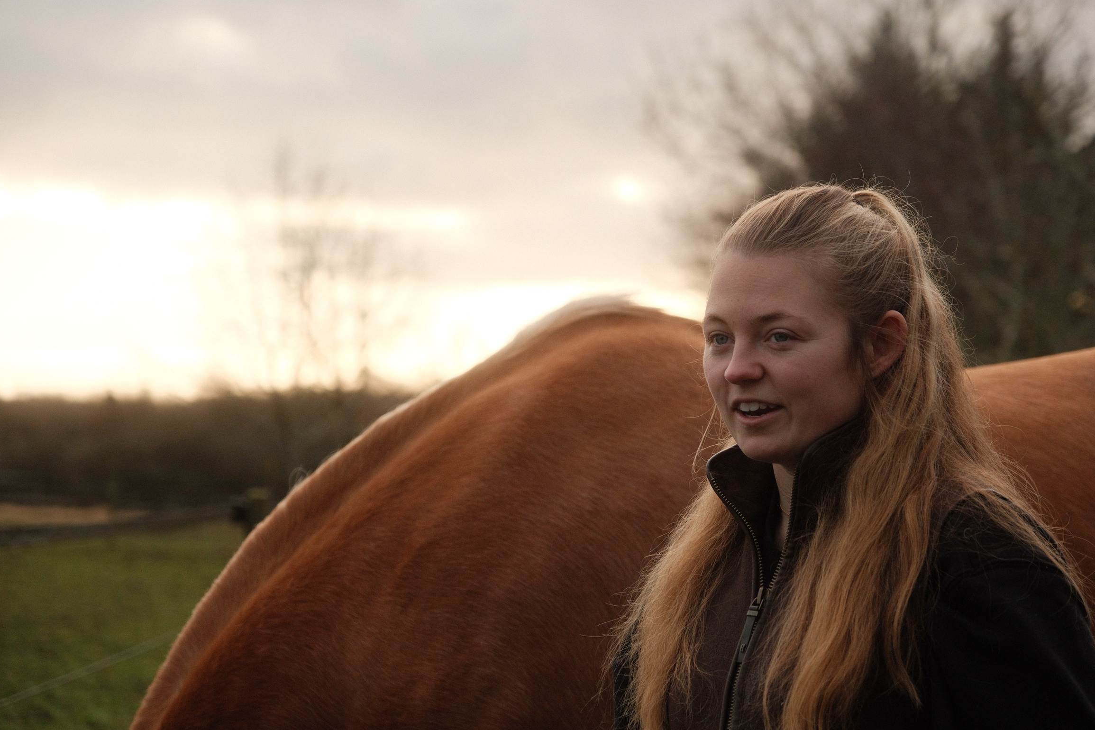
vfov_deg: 14.9
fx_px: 2798
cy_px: 342
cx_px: 603
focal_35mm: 92
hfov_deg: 22.1
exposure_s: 1/2200
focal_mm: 55
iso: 800
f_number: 2.8
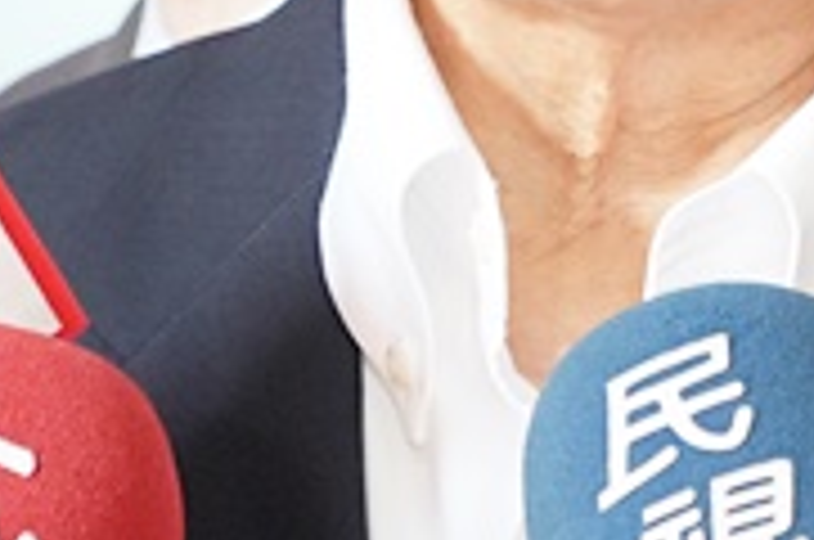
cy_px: -302
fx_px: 14987
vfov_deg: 2.1
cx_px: 513
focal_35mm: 664
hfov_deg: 3.1
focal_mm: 160
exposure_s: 1/80
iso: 5000
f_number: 6.3
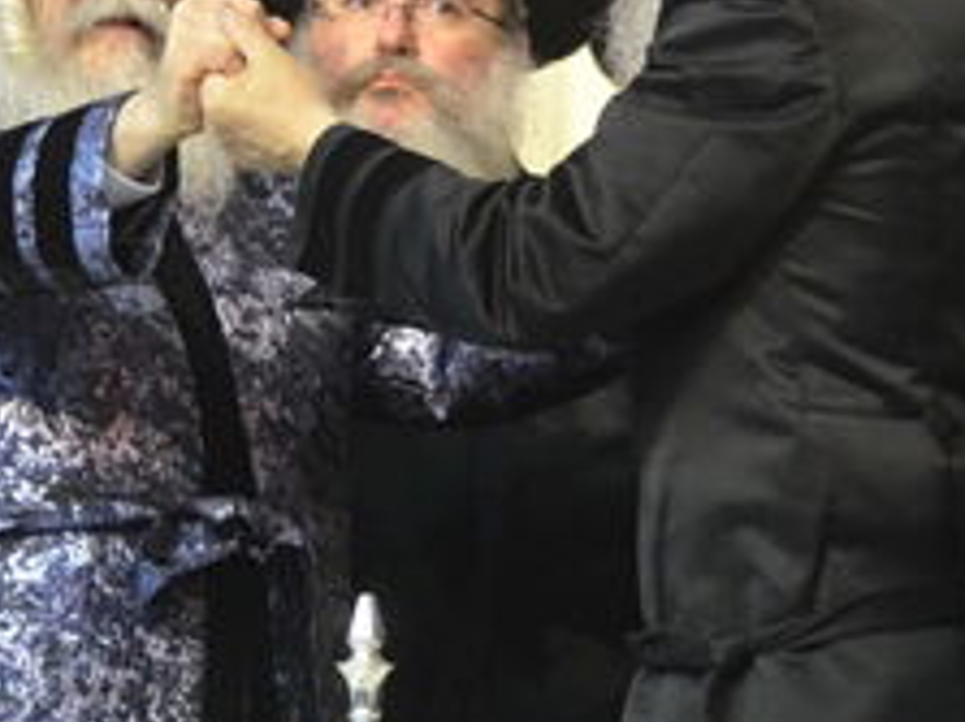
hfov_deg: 4.2
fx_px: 13235
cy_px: 233
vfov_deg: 3.1
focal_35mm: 475
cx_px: 225
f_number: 4.5
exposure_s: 1/125
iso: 3200
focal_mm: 92
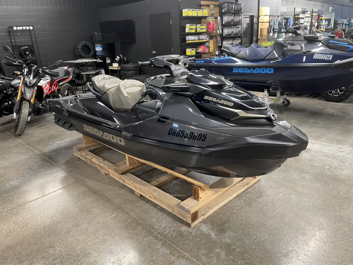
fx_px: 265
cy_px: 132
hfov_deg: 67.3
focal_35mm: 26
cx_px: 176
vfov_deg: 53.1
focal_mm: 4.2
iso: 320
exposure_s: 1/60
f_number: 1.6
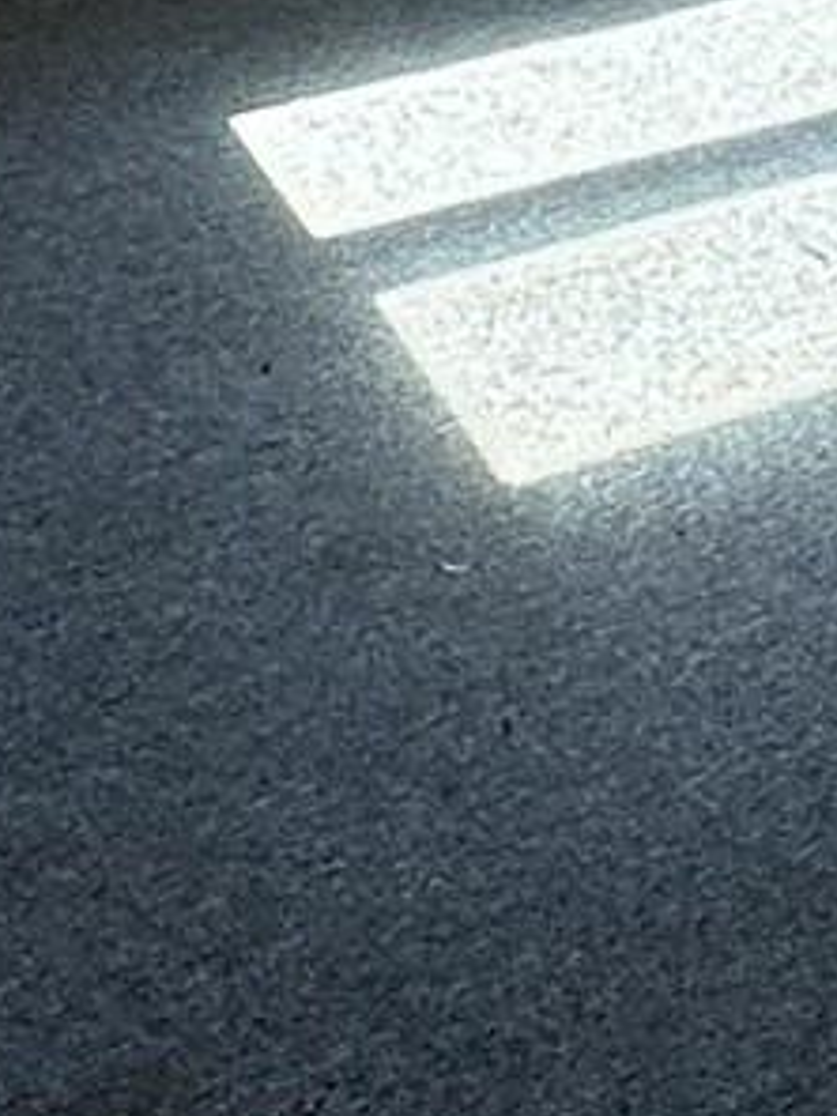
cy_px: -762
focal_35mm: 109
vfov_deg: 15.9
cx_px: 1154
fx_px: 3514
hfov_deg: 13.0
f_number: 2.2
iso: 40
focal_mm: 2.22
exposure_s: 1/107
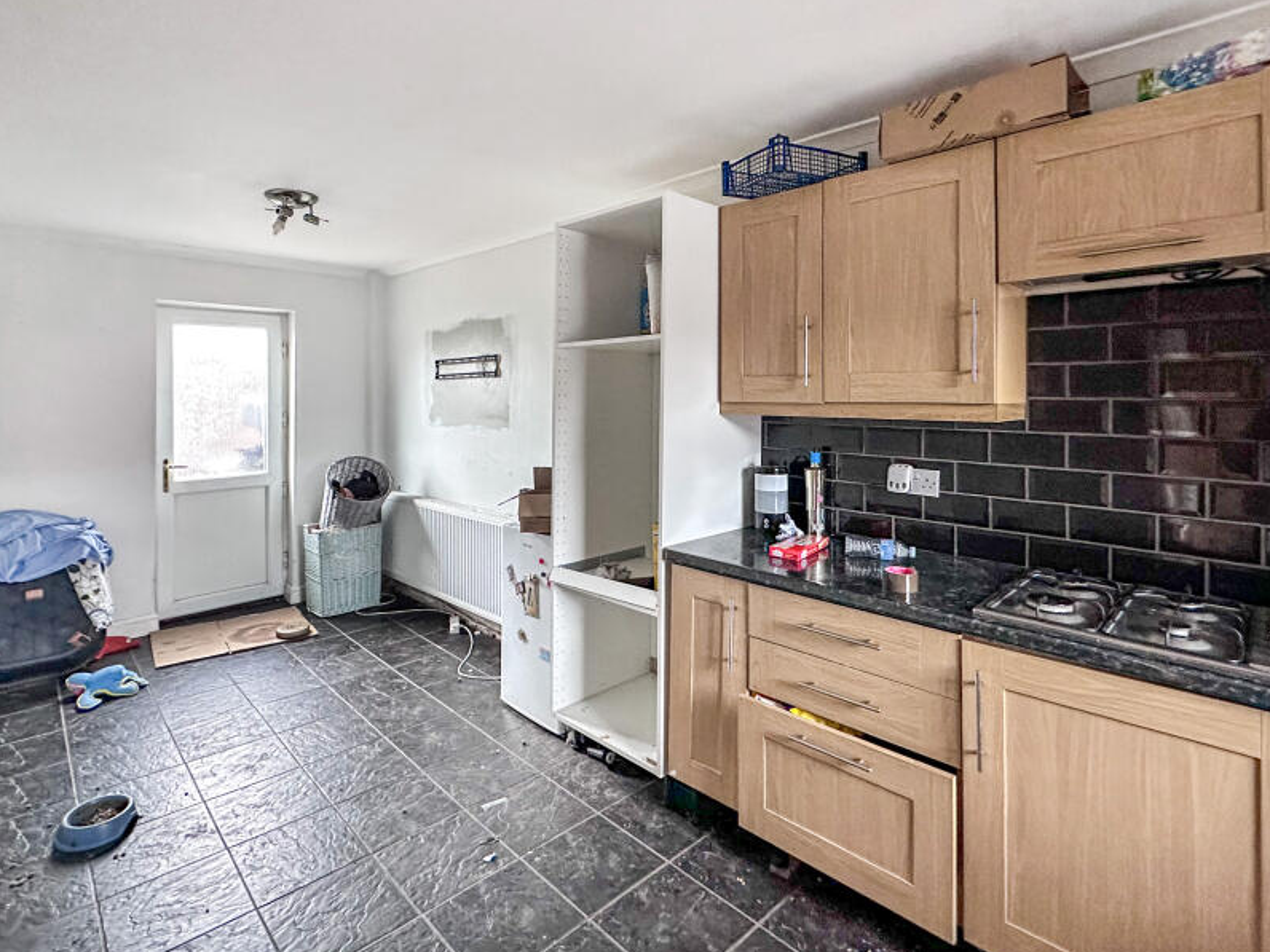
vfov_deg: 70.8
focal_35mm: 18
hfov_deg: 87.7
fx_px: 660
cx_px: 609
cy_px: 375
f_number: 2.2
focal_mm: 2.22
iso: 800
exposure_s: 1/60
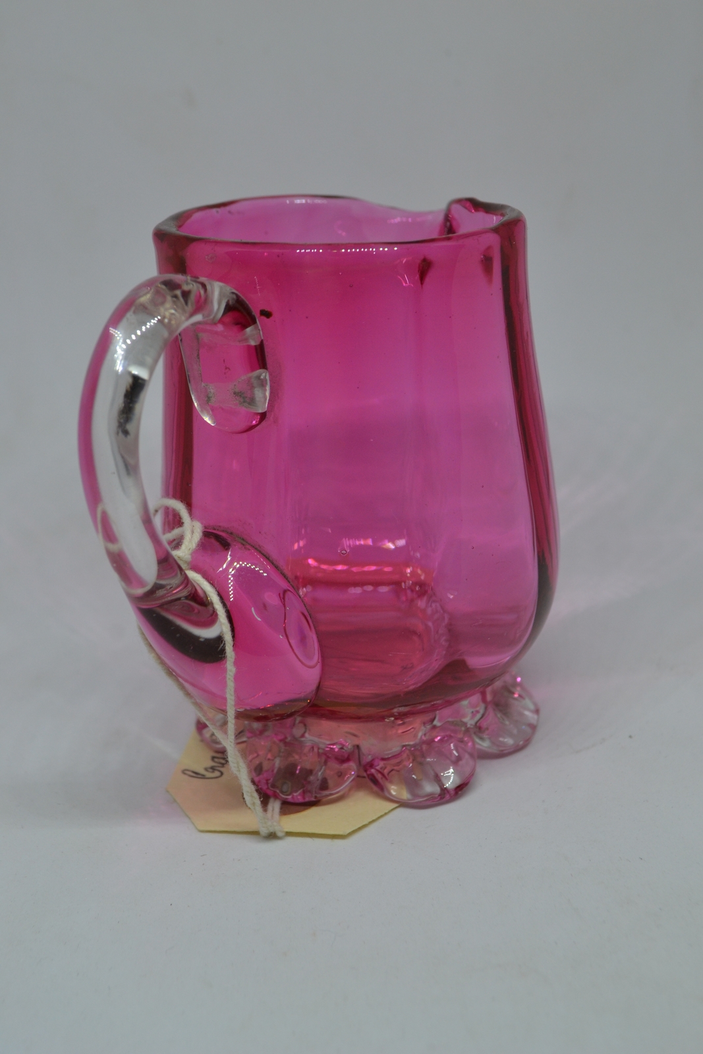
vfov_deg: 46.4
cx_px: 352
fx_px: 1230
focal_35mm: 42
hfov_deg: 31.9
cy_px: 527
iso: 400
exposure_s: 1/60
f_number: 6.3
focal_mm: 28
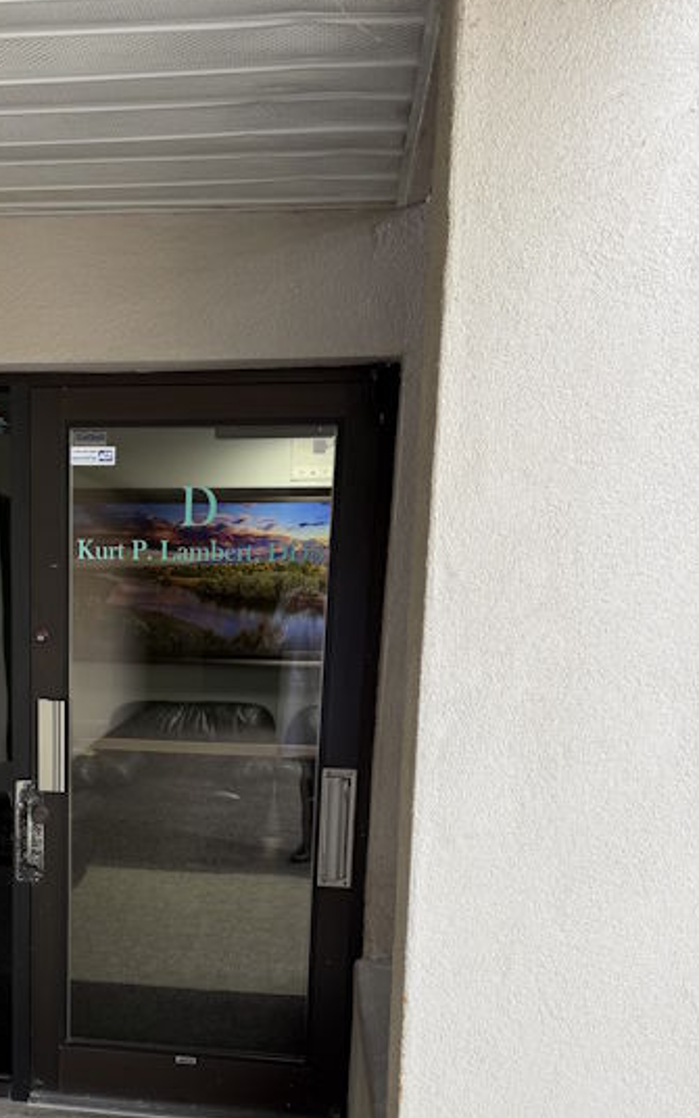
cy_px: 803
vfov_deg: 50.0
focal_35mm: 38
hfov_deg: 32.4
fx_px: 1158
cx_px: 115
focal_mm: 6.76
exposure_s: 1/121
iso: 80
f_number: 1.78
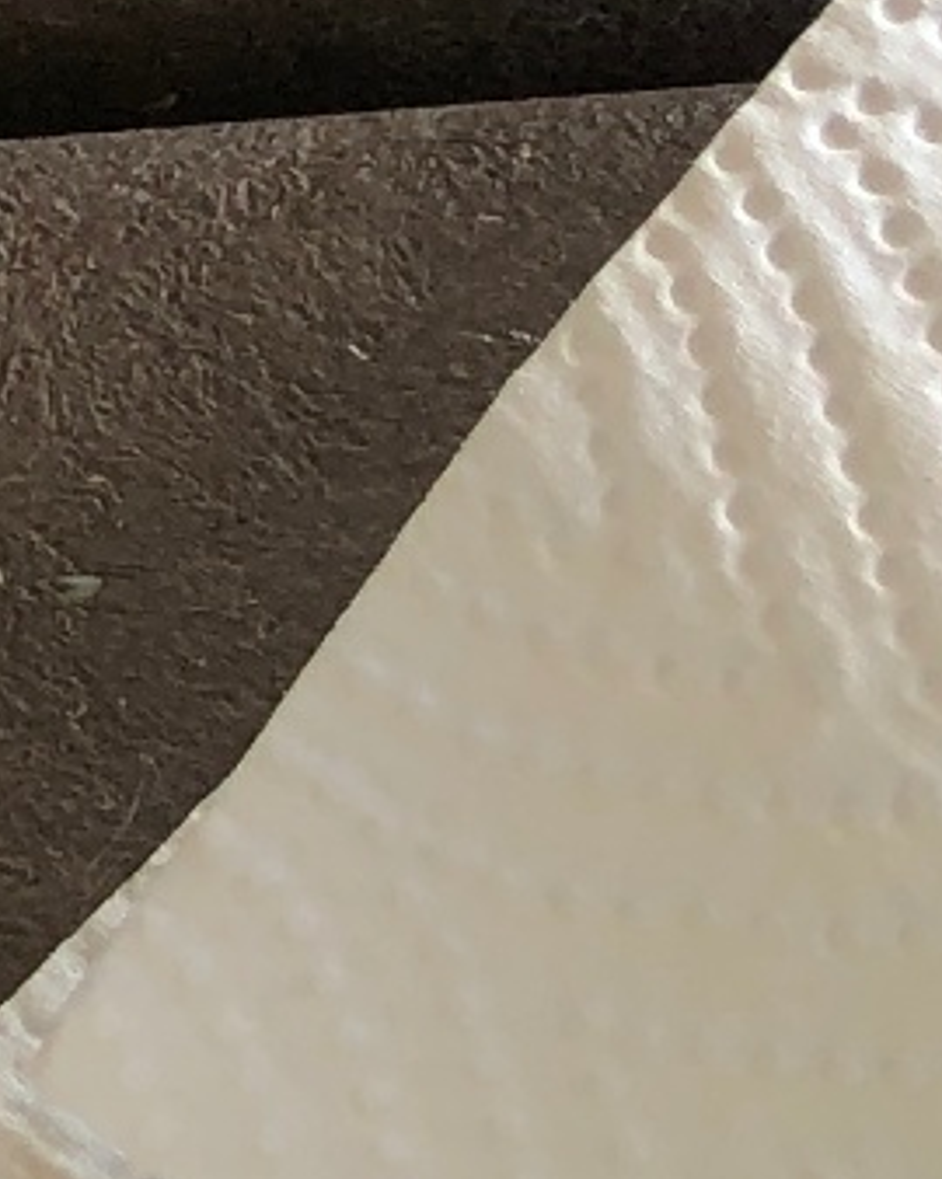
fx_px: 6767
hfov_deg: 6.8
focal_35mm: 194
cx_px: -2372
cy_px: -1182
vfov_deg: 9.3
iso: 25
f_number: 1.8
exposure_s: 1/120
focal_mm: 4
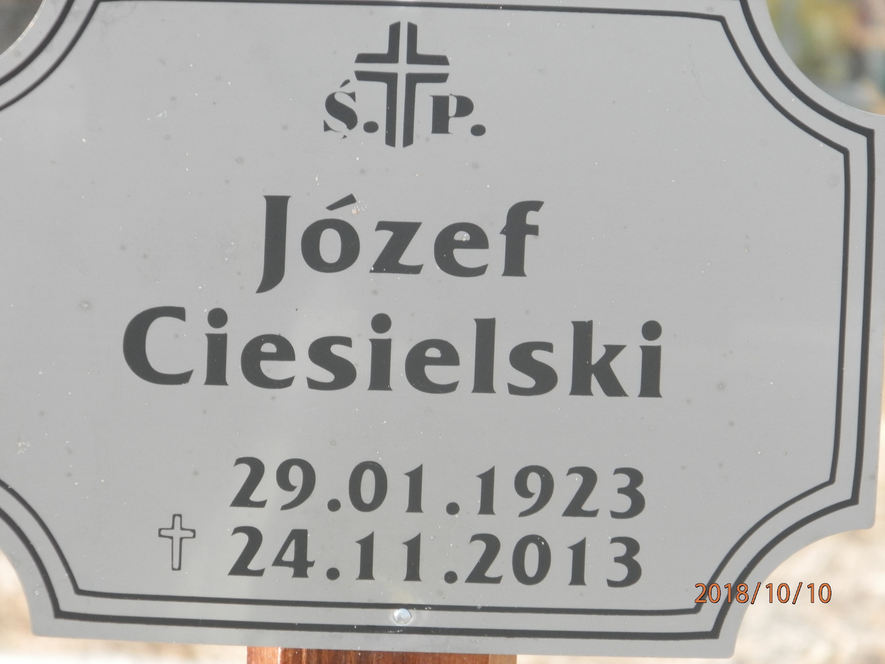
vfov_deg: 4.4
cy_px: 332
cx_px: 442
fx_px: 8565
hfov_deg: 5.9
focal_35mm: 335
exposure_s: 1/160
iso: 200
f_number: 5.6
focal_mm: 59.8
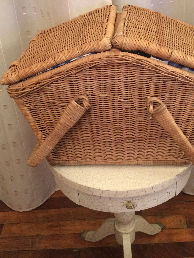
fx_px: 299
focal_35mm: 40
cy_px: 103
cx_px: 124
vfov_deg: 46.5
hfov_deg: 35.7
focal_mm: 4.15
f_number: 2.2
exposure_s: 1/17
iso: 320
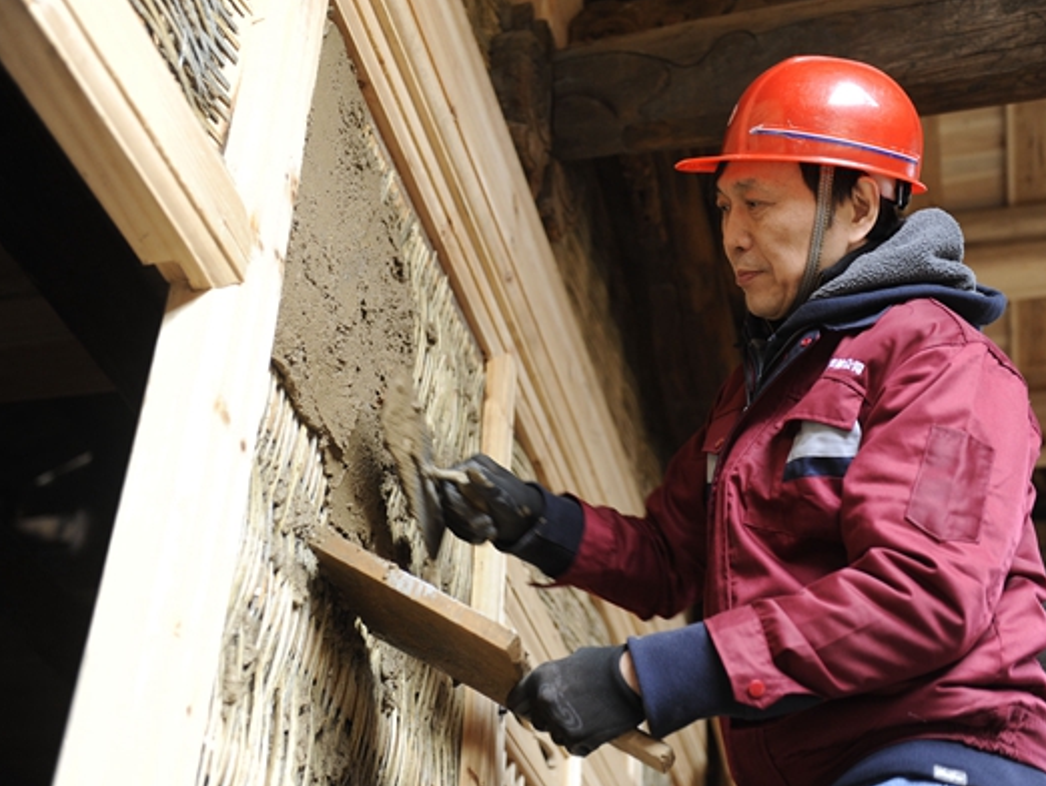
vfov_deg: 27.5
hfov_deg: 36.1
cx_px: 559
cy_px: 394
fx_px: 1602
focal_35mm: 53
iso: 640
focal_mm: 48
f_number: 3.2
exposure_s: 1/80
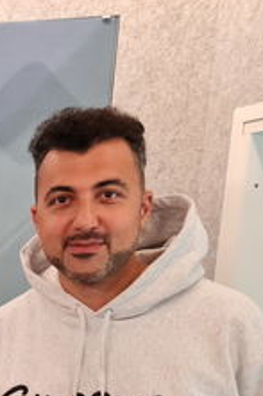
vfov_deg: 27.9
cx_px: -181
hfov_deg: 16.9
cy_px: 373
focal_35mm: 69
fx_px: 757
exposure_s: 1/50
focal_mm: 5.4
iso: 320
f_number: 1.8
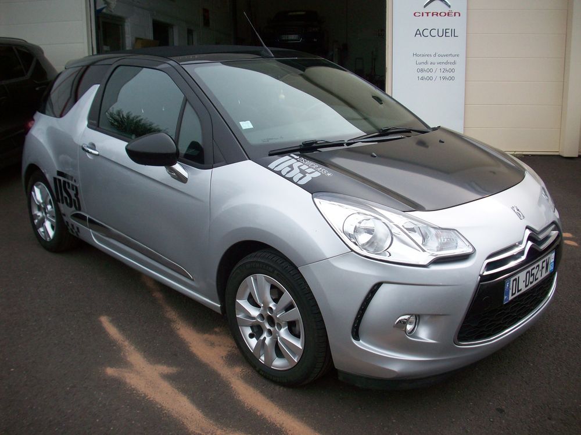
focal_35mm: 37
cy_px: 218
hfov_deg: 50.1
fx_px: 621
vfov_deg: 38.7
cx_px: 290
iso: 80
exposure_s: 1/192
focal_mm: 6.2
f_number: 5.6
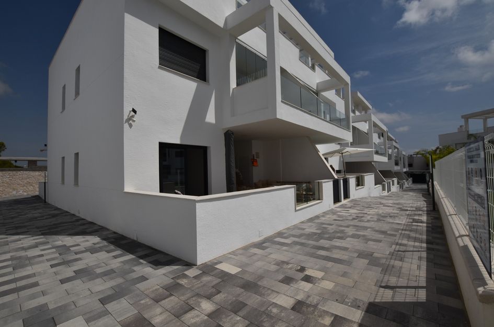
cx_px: 247
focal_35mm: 15
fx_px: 205
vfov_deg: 77.0
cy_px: 164
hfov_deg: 100.5
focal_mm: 10
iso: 200
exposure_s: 1/1600
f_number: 10
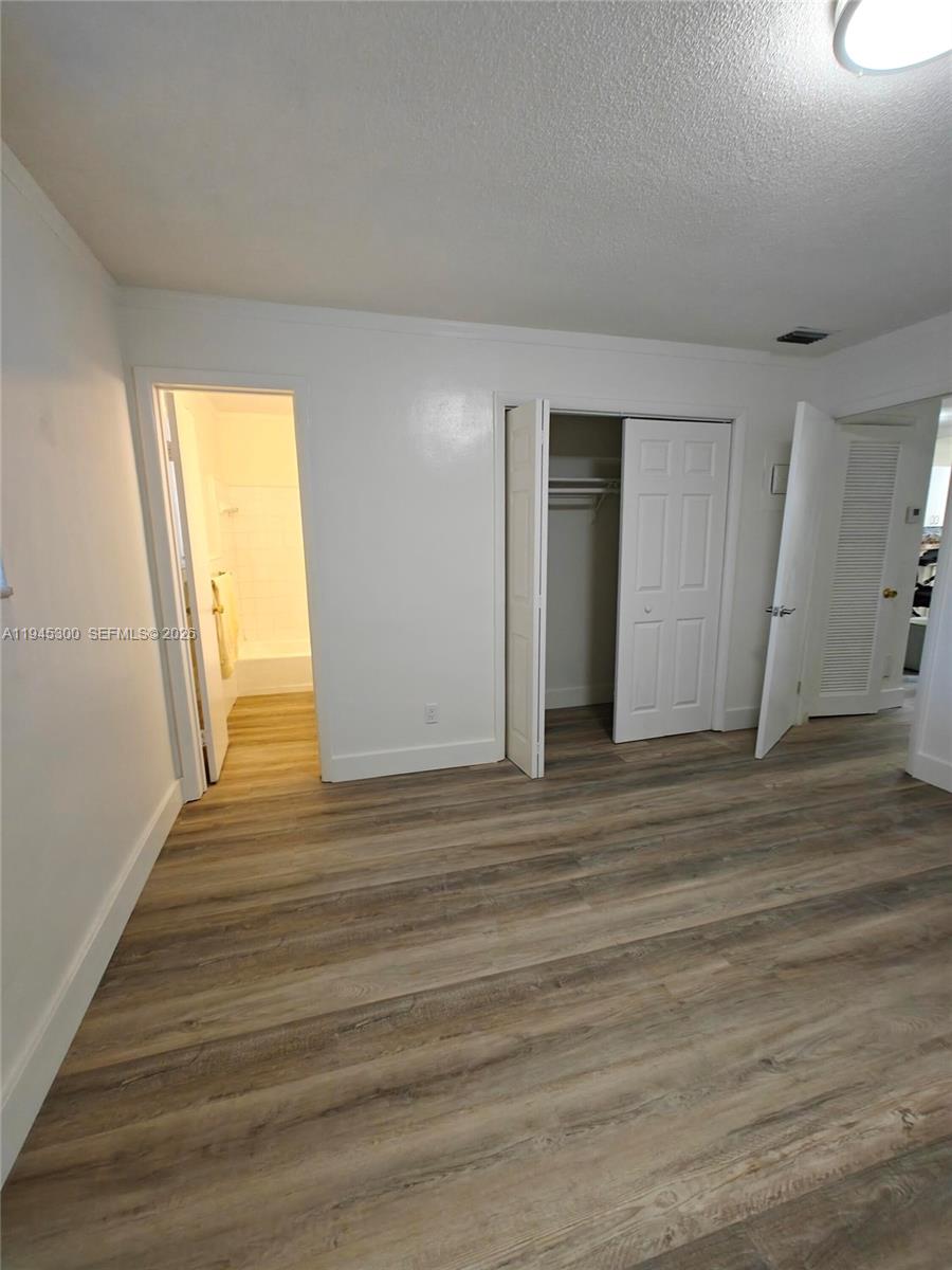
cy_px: 635
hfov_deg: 85.7
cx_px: 476
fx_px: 513
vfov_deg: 102.1
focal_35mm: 14
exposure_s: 1/60
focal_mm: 2.59
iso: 200
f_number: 2.2
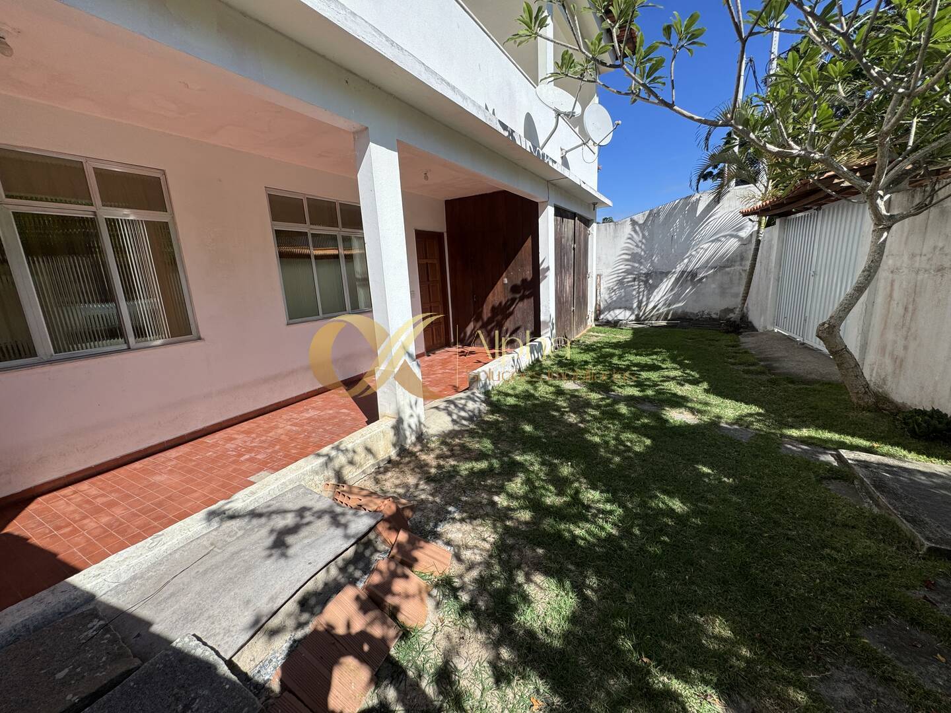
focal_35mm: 14
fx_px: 385
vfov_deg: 85.7
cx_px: 476
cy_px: 356
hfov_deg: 102.1
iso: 40
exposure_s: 1/1600
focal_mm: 2.22
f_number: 2.2
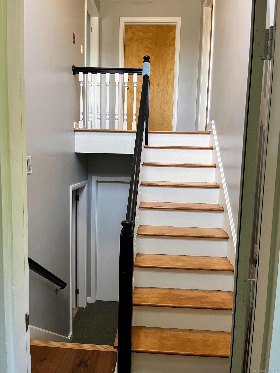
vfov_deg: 67.3
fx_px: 280
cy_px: 186
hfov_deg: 53.1
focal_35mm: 26
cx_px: 140
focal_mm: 5.1
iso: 80
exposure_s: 1/60
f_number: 1.6
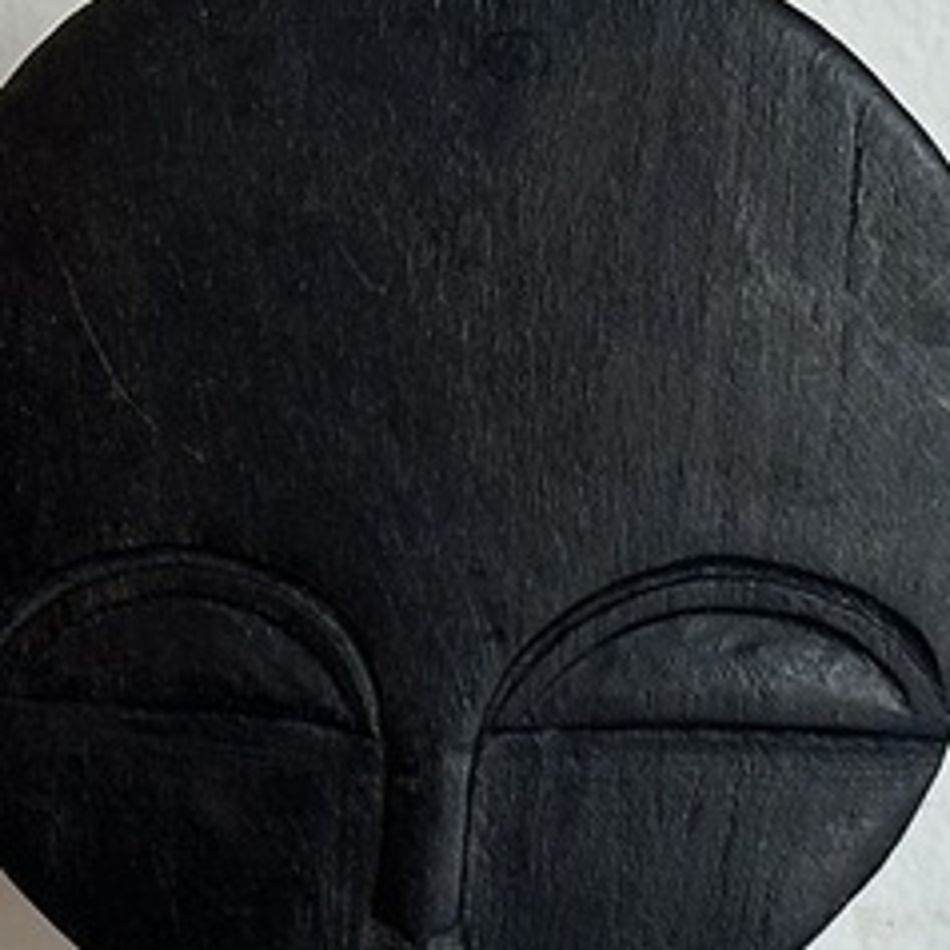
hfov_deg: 8.2
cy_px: 1489
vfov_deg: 8.0
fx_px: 6645
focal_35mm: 214
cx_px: 351
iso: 80
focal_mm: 6.86
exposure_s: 1/60
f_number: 1.78
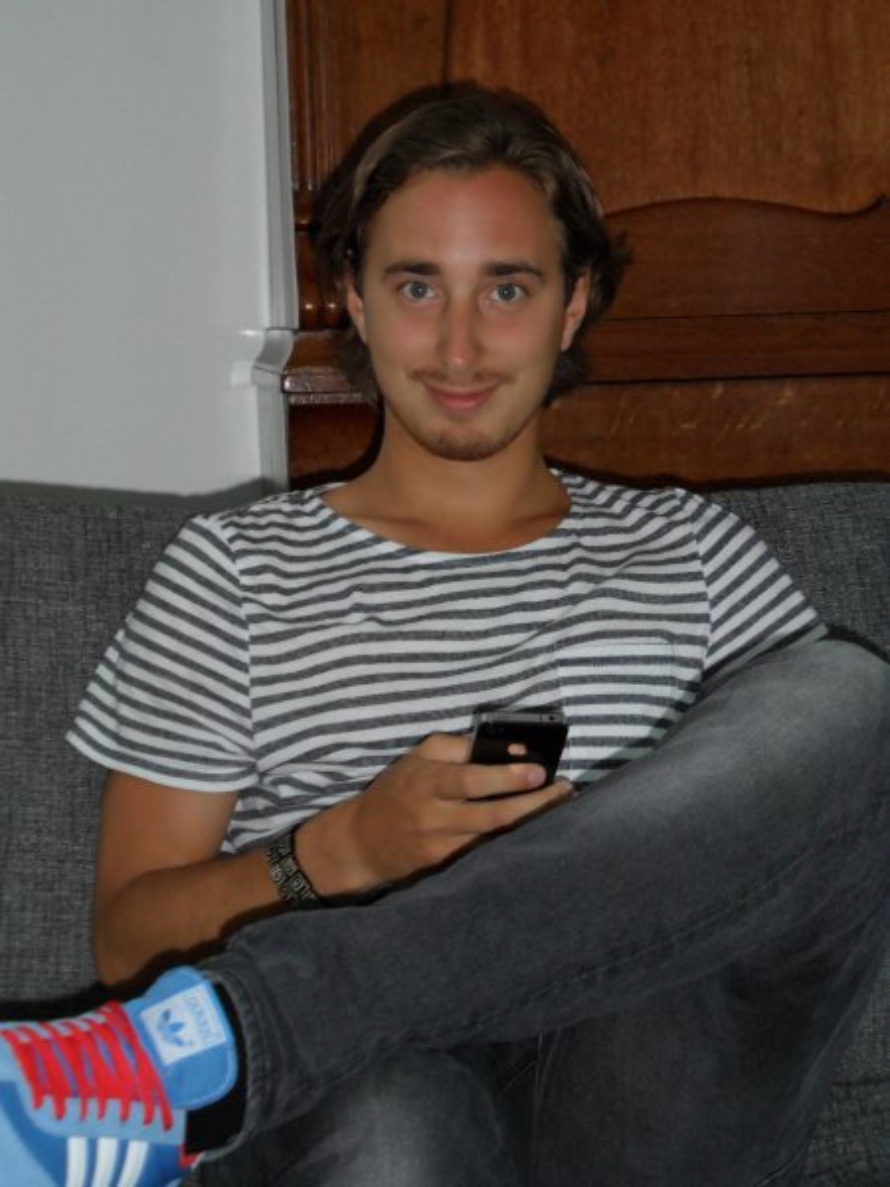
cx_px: 445
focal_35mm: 100
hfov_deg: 14.8
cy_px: 594
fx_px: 3428
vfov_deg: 19.6
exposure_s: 1/45
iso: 320
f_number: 4.4
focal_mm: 16.3
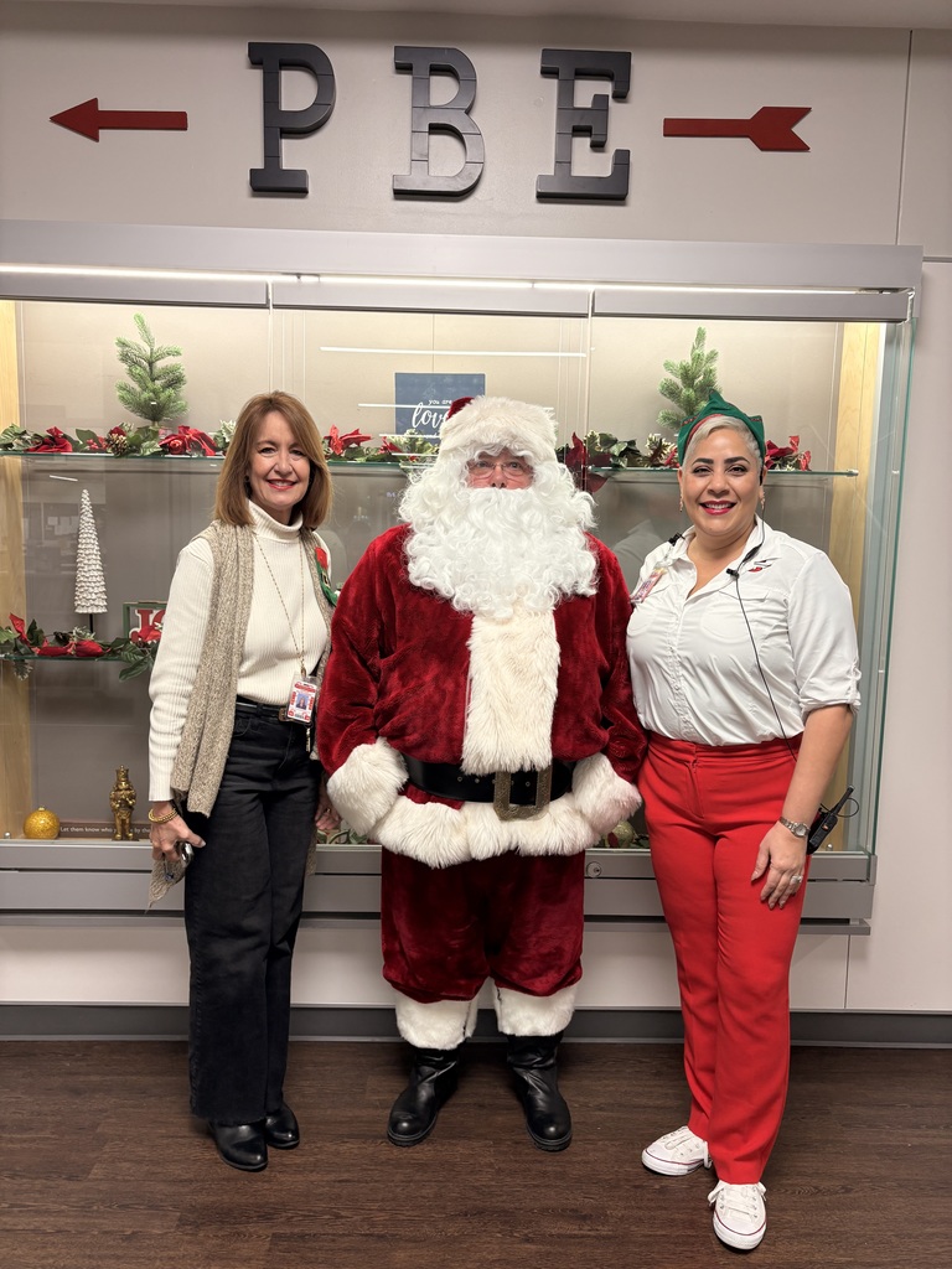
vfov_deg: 67.3
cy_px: 634
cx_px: 476
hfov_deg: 53.1
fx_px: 953
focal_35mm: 26
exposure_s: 1/60
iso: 80
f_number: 1.6
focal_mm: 5.96
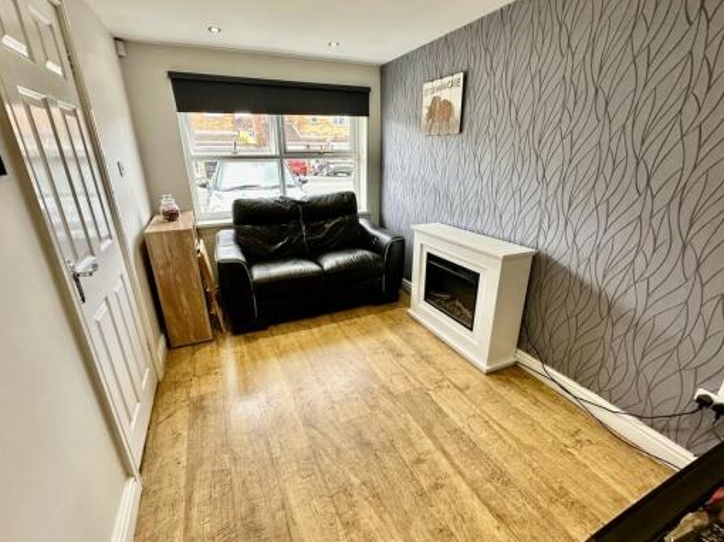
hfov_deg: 94.5
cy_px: 283
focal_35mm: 16
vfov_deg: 78.0
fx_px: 334
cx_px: 363
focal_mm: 2.22
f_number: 2.2
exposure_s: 1/99
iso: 160
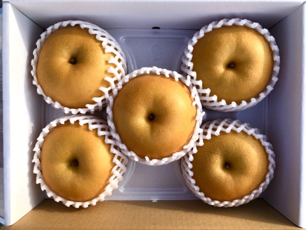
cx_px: 153
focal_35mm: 28
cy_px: 115
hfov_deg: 63.4
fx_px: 248
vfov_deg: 49.7
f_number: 1.8
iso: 20
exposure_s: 1/714
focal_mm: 3.99
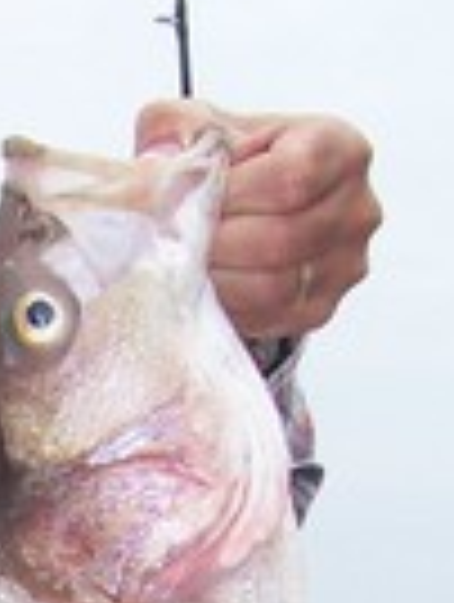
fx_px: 2493
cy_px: 979
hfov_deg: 10.0
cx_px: -288
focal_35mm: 143
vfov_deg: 12.9
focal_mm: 5.85
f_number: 4
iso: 64
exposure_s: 1/640
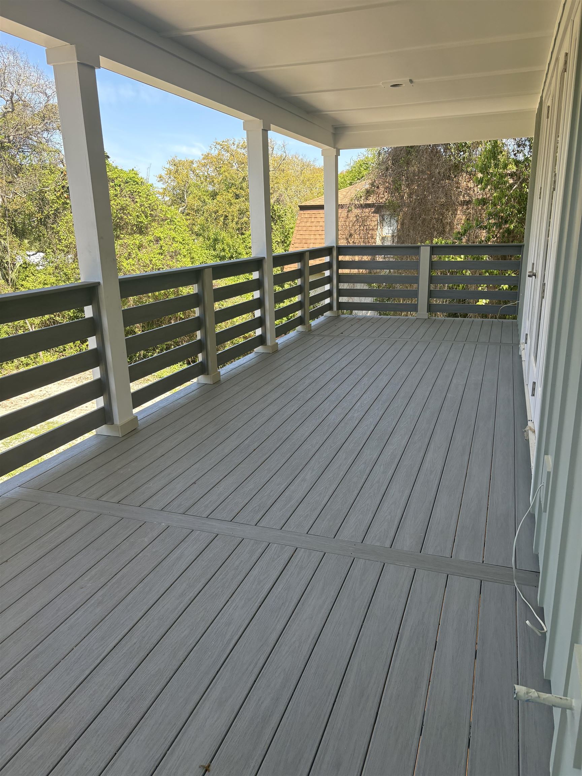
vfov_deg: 67.3
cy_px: 388
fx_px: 583
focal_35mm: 26
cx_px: 291
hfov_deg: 53.1
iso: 64
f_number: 1.6
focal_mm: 5.96
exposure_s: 1/756
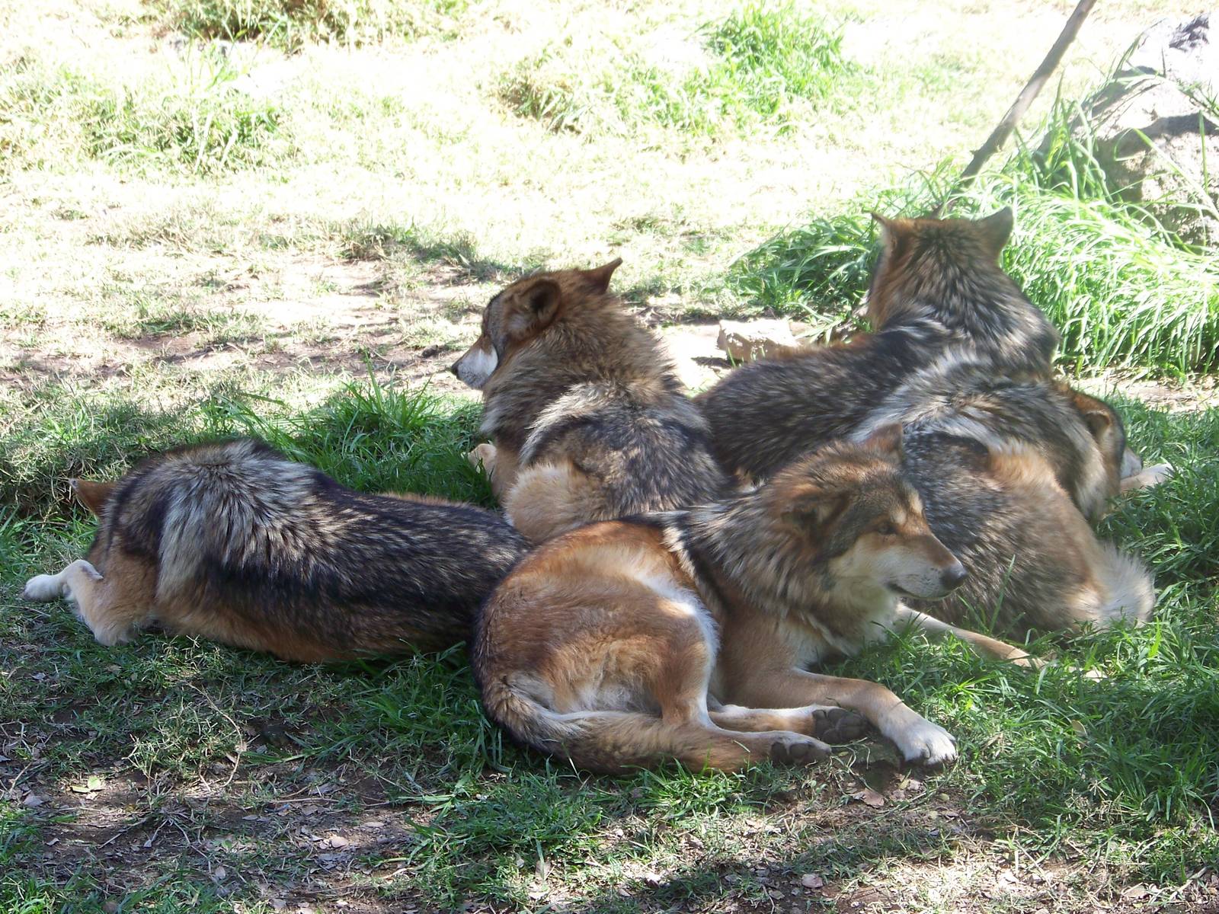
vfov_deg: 10.8
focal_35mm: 137
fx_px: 4824
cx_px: 610
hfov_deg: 14.4
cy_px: 457
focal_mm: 22.2
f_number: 3.2
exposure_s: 1/80
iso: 64
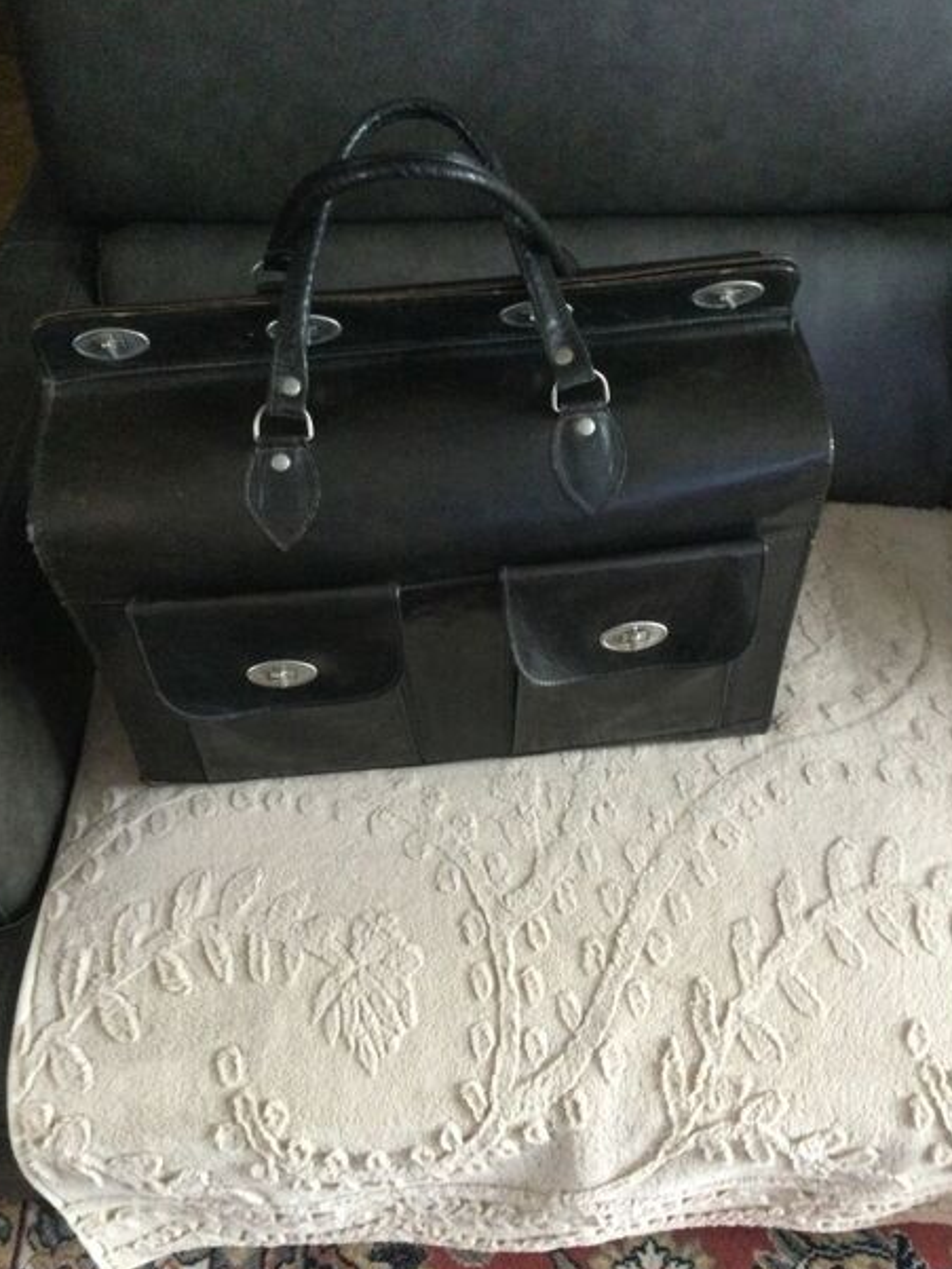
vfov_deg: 55.3
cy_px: 619
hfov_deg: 43.0
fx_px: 1210
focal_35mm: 33
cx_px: 473
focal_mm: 3.3
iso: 640
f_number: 2.4
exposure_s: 1/17
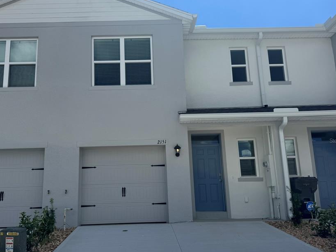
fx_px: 291
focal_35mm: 30
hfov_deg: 59.7
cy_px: 140
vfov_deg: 46.7
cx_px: 144
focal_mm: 6.76
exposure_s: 1/7937
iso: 80
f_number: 1.78
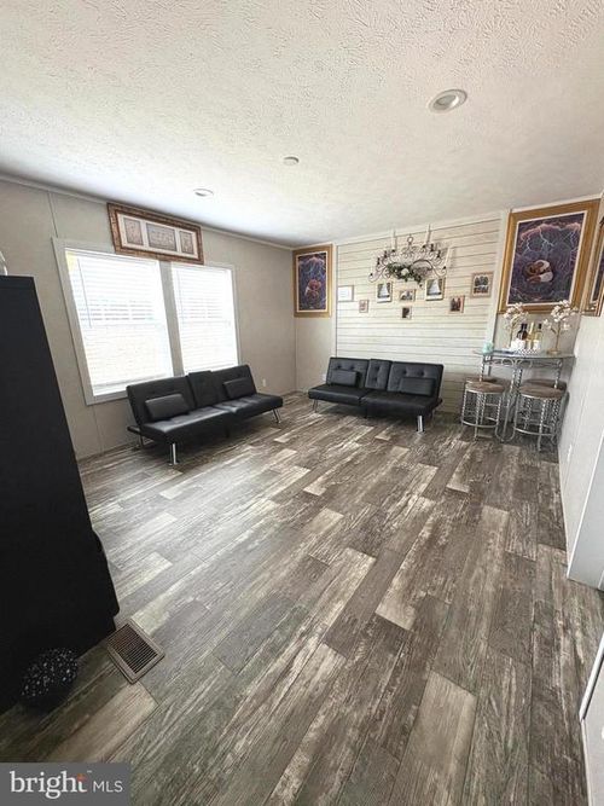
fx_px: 326
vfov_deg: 102.1
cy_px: 403
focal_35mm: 14
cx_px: 302
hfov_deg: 85.7
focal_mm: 2.22
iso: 250
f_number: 2.2
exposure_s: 1/99
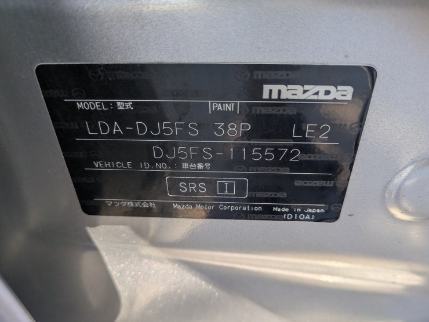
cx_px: 206
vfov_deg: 51.4
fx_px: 335
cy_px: 173
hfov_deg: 65.3
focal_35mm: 27
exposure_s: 1/290
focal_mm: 5.43
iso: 45
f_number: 1.89
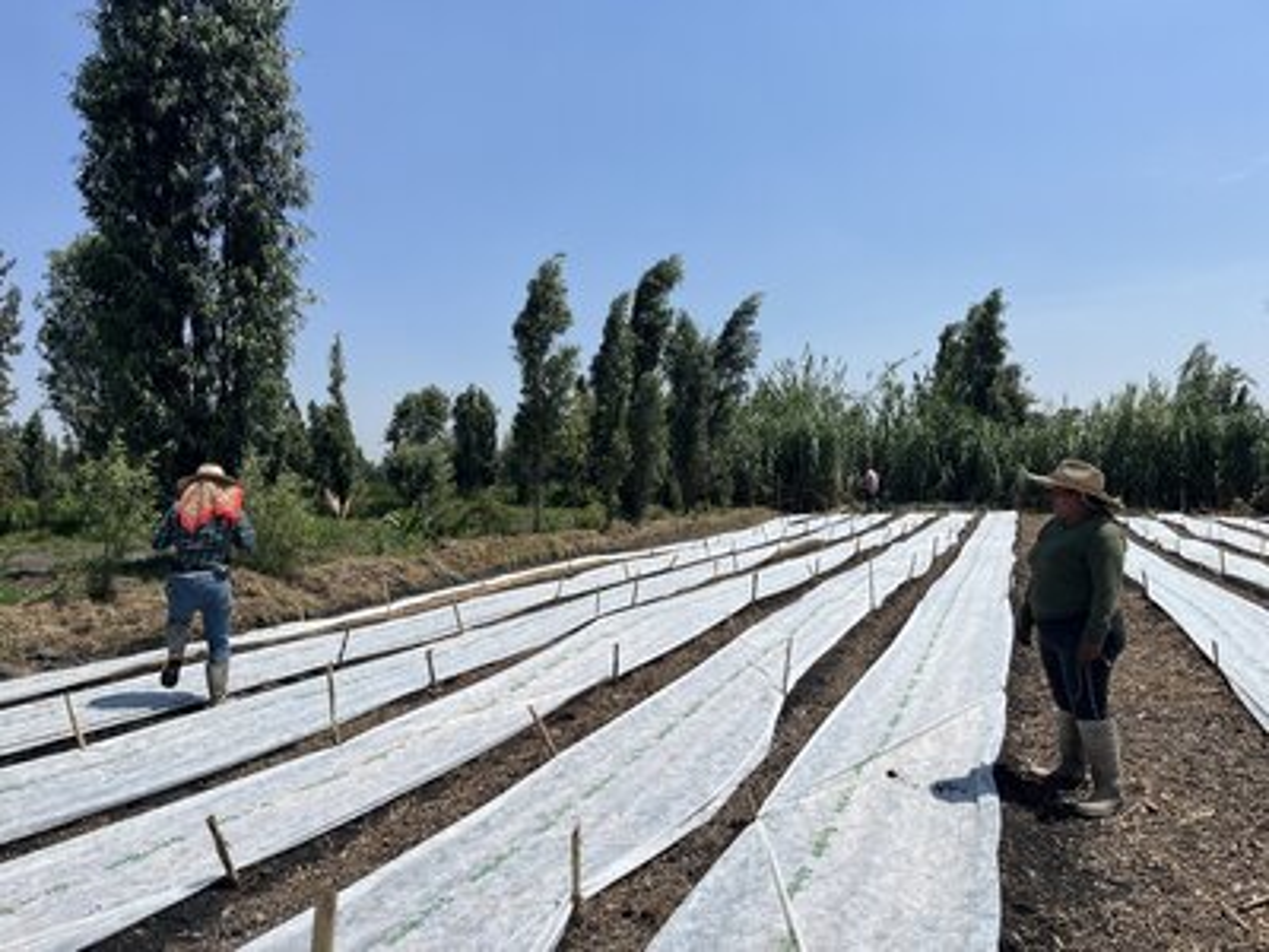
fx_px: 953
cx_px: 634
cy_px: 476
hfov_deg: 67.3
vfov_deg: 53.1
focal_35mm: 26
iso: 50
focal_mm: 5.1
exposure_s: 1/6173
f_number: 1.6
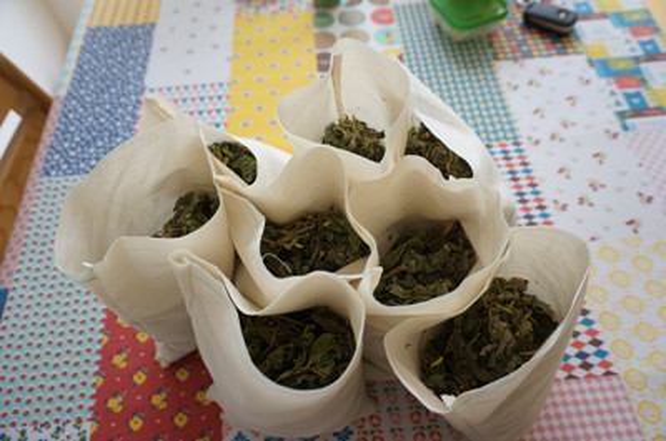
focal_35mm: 24
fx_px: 443
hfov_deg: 73.8
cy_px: 220
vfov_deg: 52.9
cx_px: 333
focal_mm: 16
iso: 640
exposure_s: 1/60
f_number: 4
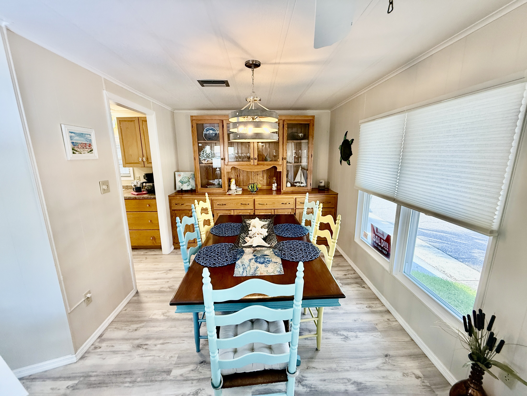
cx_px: 264
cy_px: 198
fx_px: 213
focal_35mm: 14
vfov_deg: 85.7
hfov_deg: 102.1
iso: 400
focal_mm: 2.22
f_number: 2.2
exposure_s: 1/120
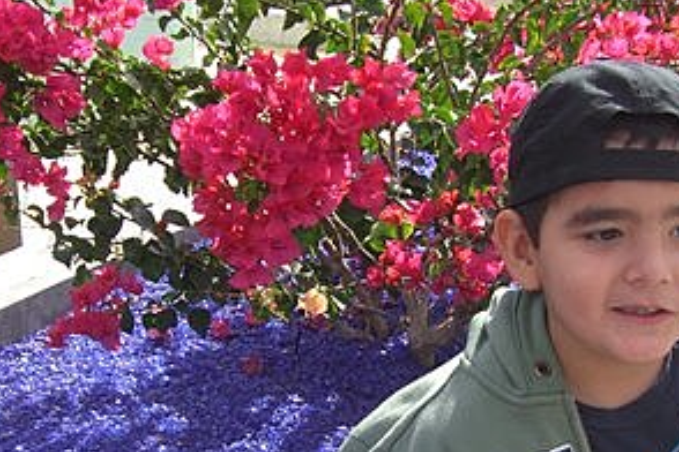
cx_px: 379
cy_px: 404
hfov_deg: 23.6
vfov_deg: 15.7
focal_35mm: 86
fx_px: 1622
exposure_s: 1/320
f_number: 4.3
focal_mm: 6.2
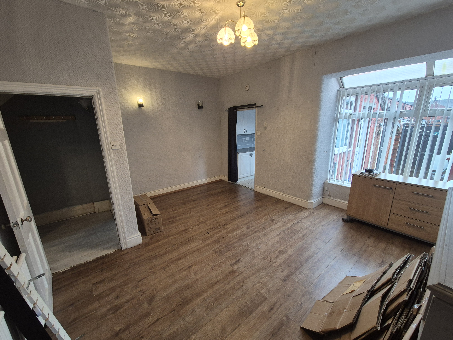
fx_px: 170
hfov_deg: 106.2
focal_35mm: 13
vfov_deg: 89.9
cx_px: 226
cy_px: 170
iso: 400
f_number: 2.2
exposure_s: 1/50
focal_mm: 2.2
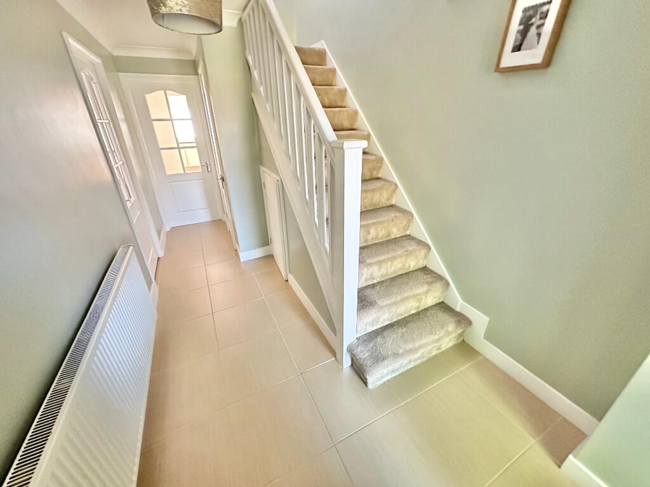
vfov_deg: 85.7
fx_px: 263
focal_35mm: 14
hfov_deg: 102.1
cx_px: 325
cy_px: 244
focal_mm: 2.22
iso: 1250
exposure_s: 1/44
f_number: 2.2
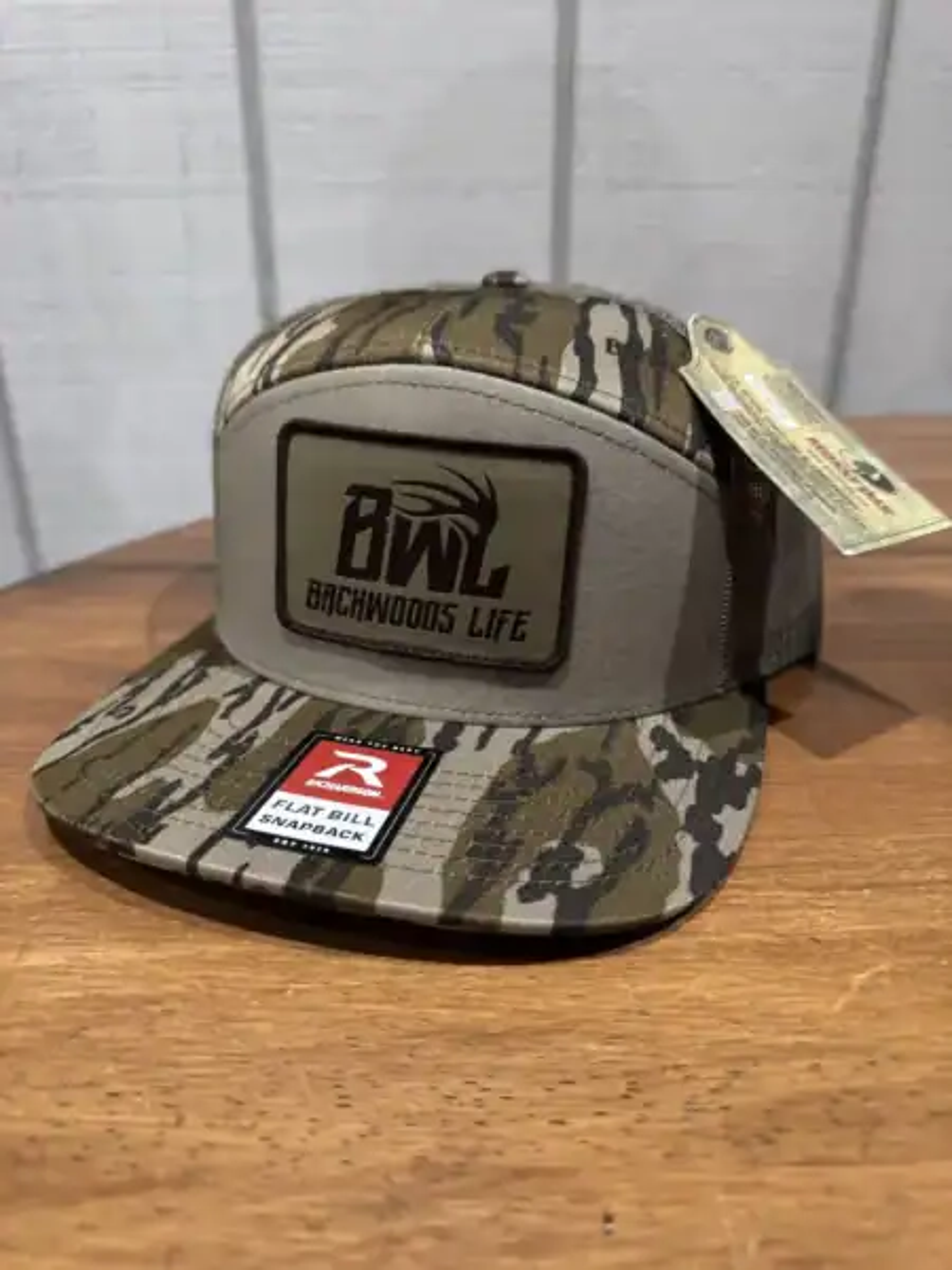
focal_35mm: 24
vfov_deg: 71.6
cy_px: 635
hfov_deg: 56.8
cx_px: 476
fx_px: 880
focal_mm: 6.76
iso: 800
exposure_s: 1/40
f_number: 1.78
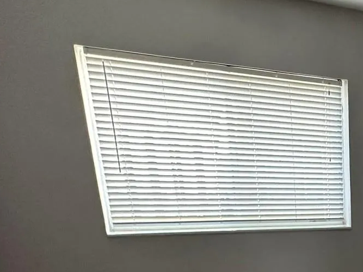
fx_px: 451
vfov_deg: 30.0
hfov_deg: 34.8
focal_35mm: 43
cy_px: 301
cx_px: 436
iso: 320
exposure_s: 1/85
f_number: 2.2
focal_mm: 2.22
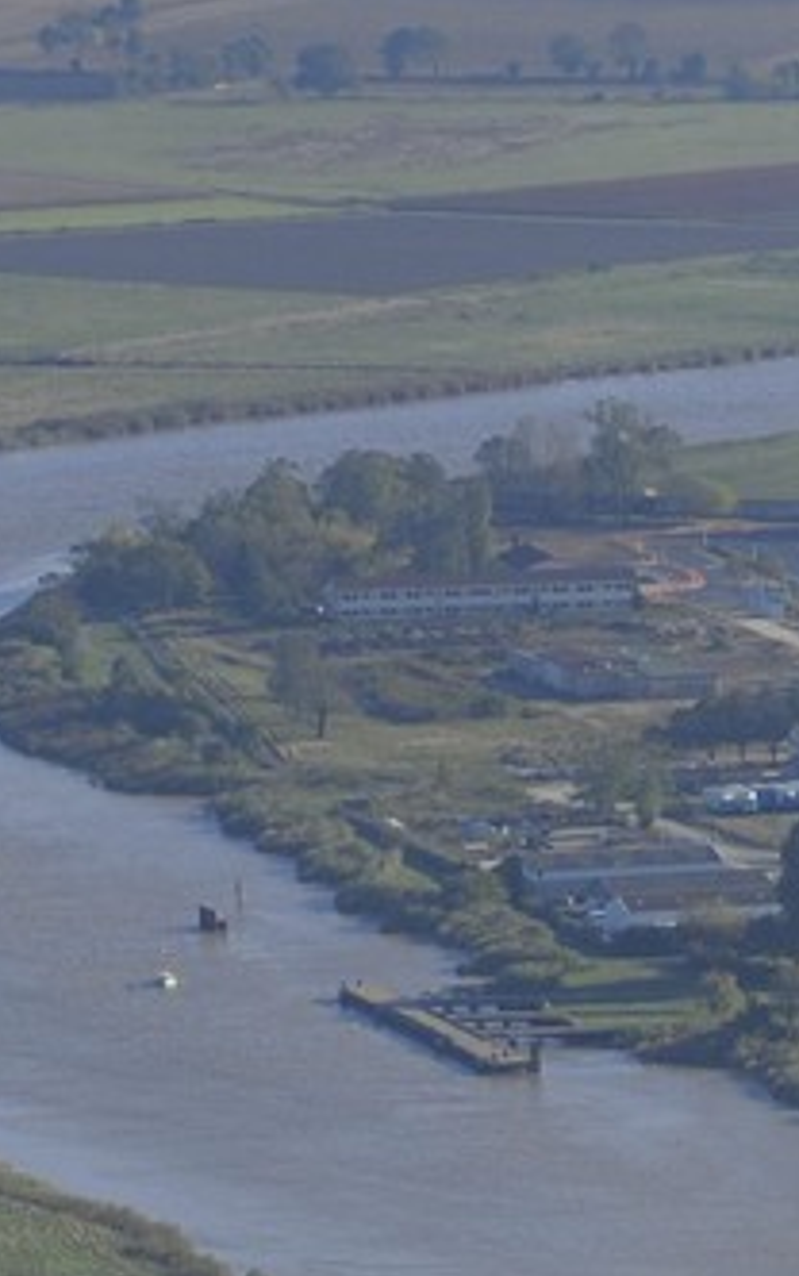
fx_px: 12277
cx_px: 411
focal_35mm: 353
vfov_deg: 5.8
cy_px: 2883
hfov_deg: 3.7
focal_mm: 48
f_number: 5
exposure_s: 1/350
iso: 100
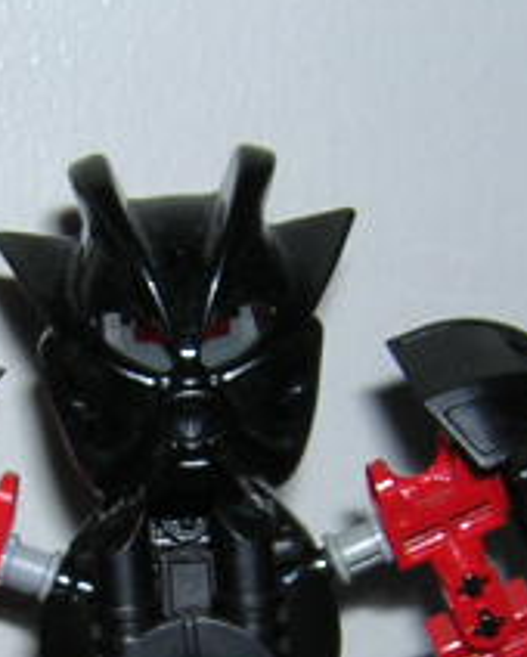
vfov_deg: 17.9
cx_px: 127
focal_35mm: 106
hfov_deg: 14.5
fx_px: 2064
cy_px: 530
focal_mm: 4.7
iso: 100
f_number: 5.2
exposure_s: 1/60.1
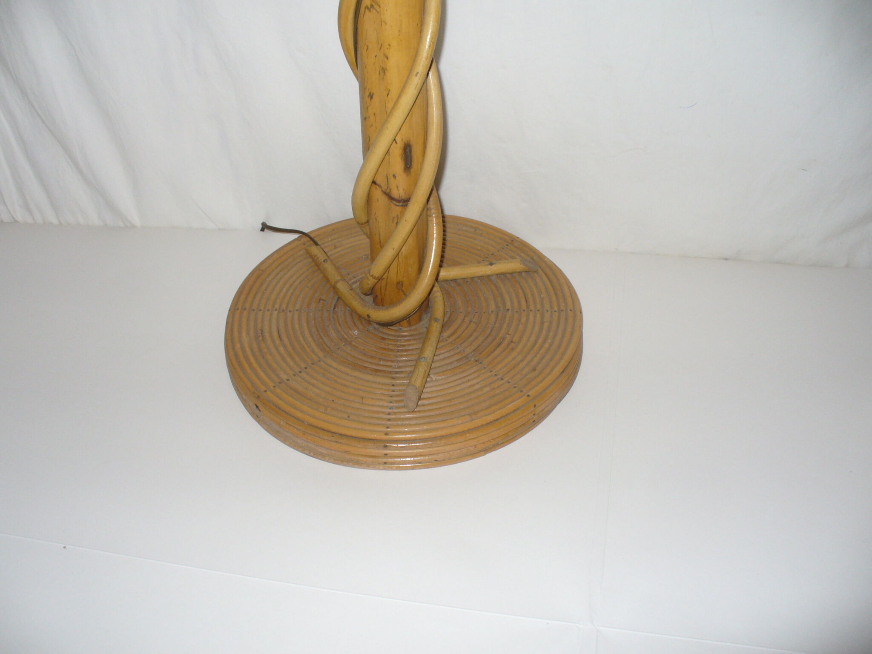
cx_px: 436
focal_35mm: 37
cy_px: 327
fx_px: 932
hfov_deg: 50.1
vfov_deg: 38.7
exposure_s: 1/30
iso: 100
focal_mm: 6.1
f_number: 2.8
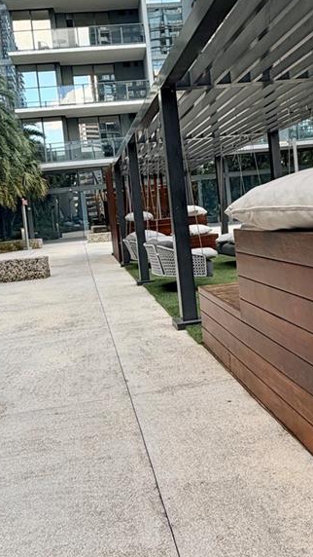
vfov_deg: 60.8
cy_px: 245
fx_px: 472
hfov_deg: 36.7
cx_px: 163
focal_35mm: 32
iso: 40
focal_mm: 2.22
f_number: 2.2
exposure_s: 1/179
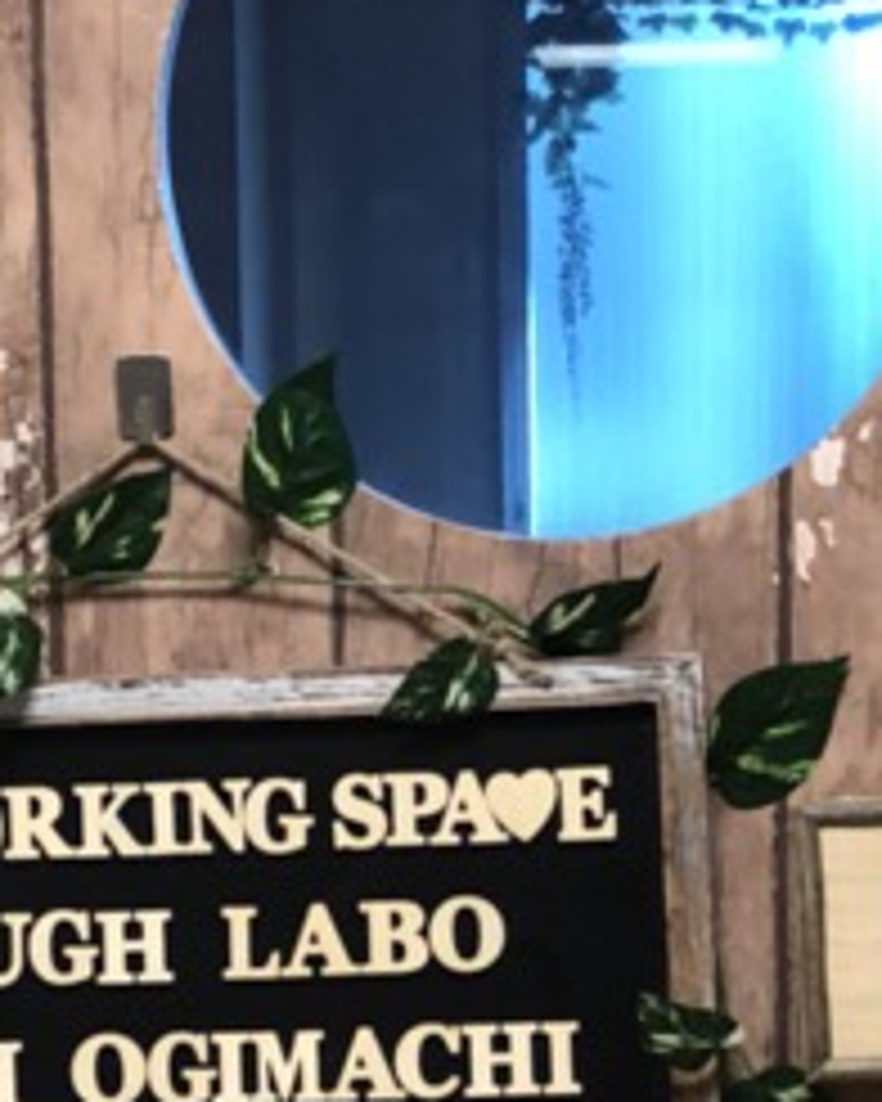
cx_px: 504
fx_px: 4372
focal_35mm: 134
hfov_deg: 11.5
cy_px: 981
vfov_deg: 14.2
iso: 40
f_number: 1.8
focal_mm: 4
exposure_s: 1/30
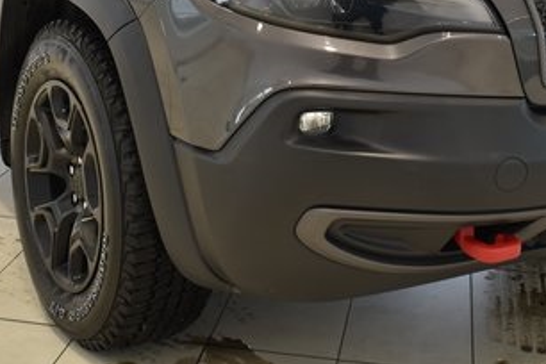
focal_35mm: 69
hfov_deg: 29.2
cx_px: 298
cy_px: 3
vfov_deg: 19.2
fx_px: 1046
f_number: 3.8
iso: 125
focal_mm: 22
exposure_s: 1/30
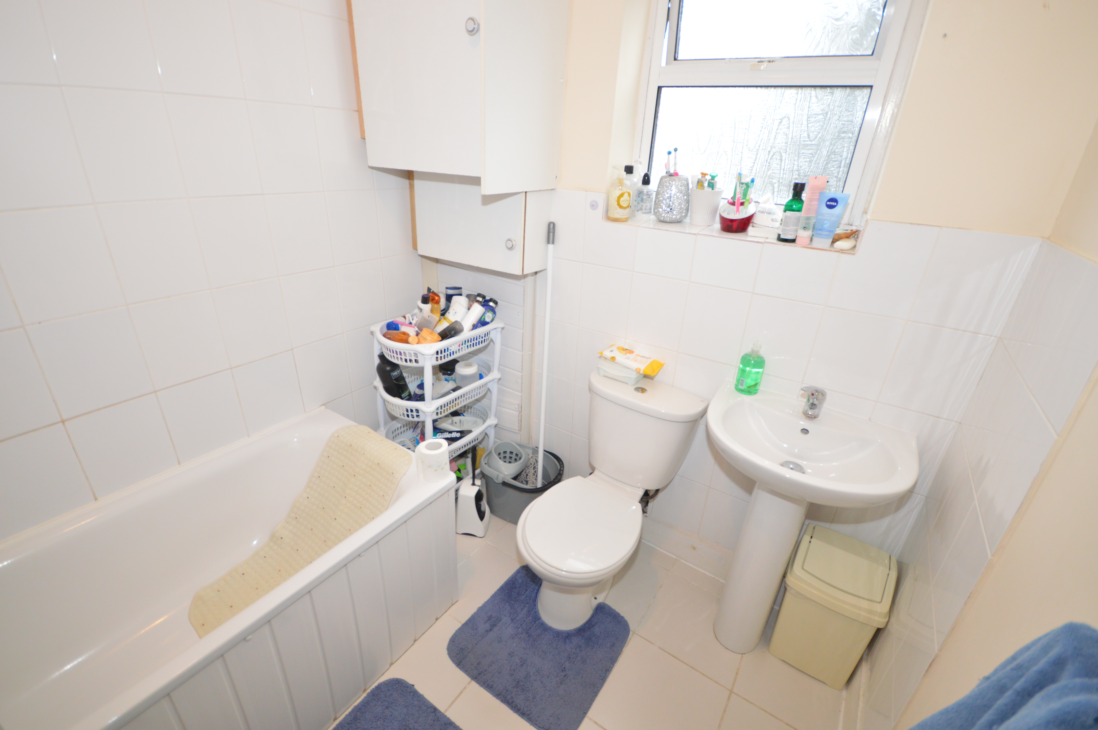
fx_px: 457
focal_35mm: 15
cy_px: 365
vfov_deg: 77.2
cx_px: 549
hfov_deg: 100.4
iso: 800
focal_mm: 10
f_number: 4
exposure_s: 1/60
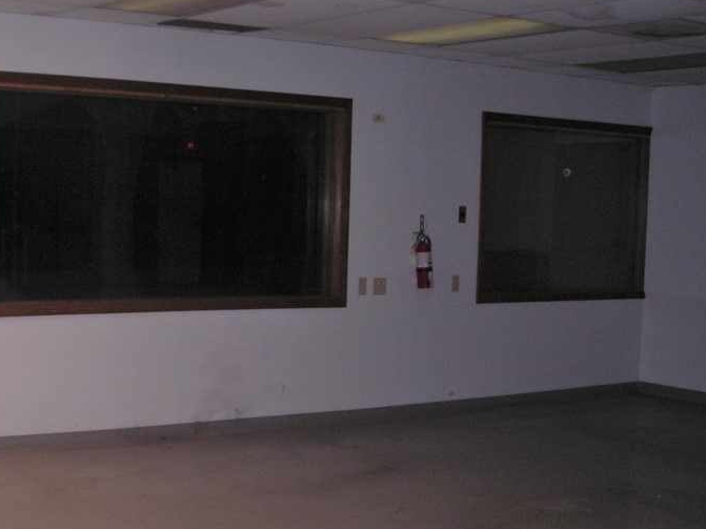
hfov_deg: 32.6
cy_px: 292
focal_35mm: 58
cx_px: 174
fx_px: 1183
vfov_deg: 25.2
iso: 132
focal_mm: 6.3
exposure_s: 1/60.1
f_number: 3.2
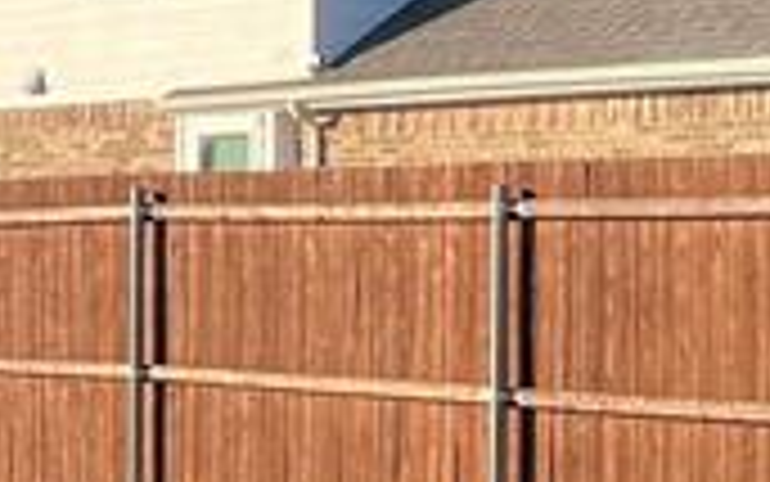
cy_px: 257
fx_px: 3464
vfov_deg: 8.0
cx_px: -581
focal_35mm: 165
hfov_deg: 11.8
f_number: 1.6
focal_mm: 5.1
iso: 50
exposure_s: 1/2755
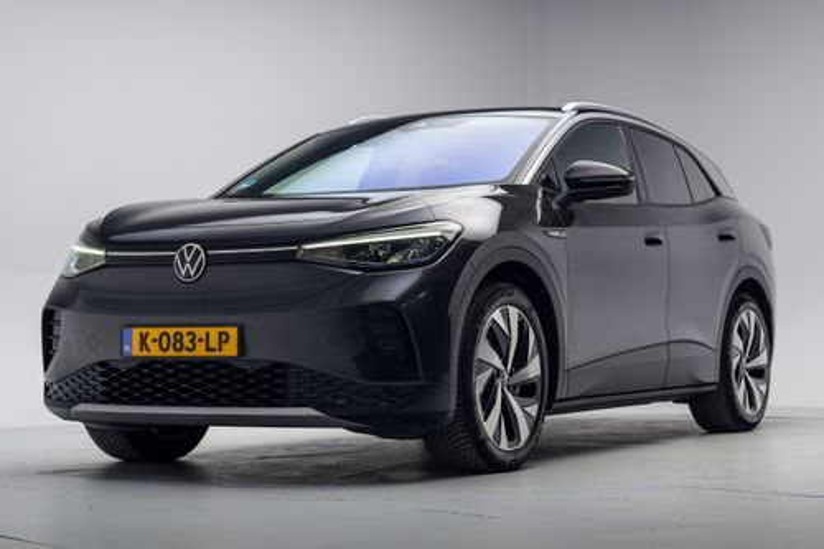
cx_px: 412
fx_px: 1144
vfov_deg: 27.0
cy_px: 274
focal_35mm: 50
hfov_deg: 39.6
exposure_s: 1/13
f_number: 4
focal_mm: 50
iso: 100
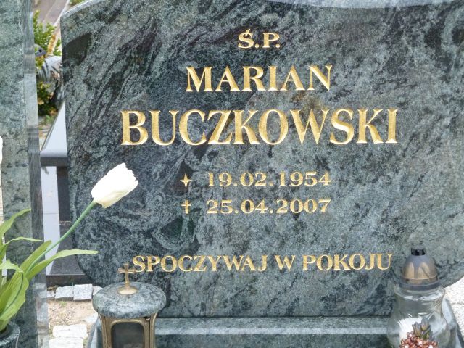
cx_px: 232
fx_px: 1394
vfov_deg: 14.2
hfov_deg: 18.9
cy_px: 174
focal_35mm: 104
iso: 320
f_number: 4.3
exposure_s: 1/250
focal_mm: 17
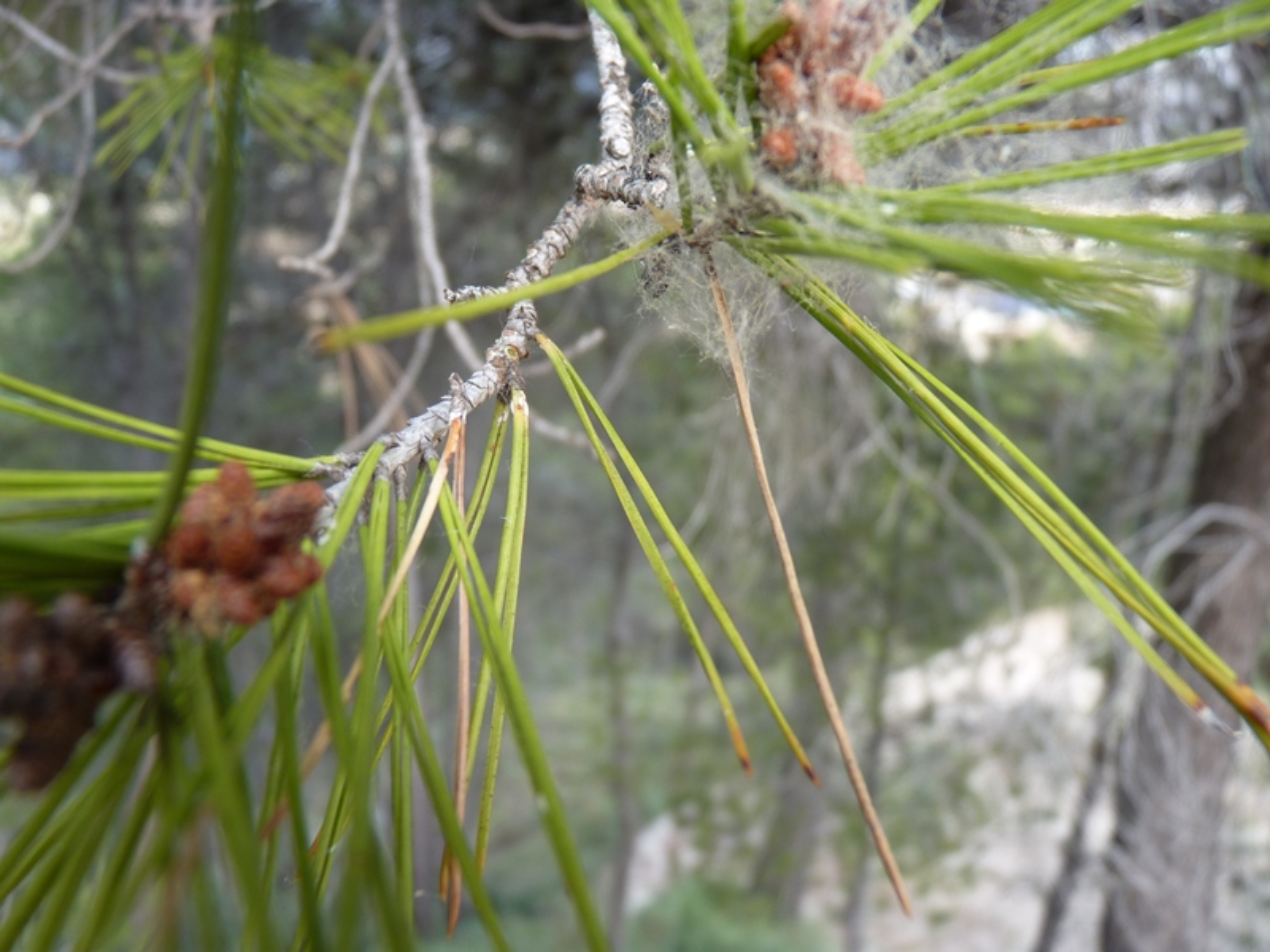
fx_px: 1211
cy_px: 476
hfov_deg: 55.4
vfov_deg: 42.9
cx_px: 635
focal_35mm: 33
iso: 80
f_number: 3
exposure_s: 1/80
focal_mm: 5.9
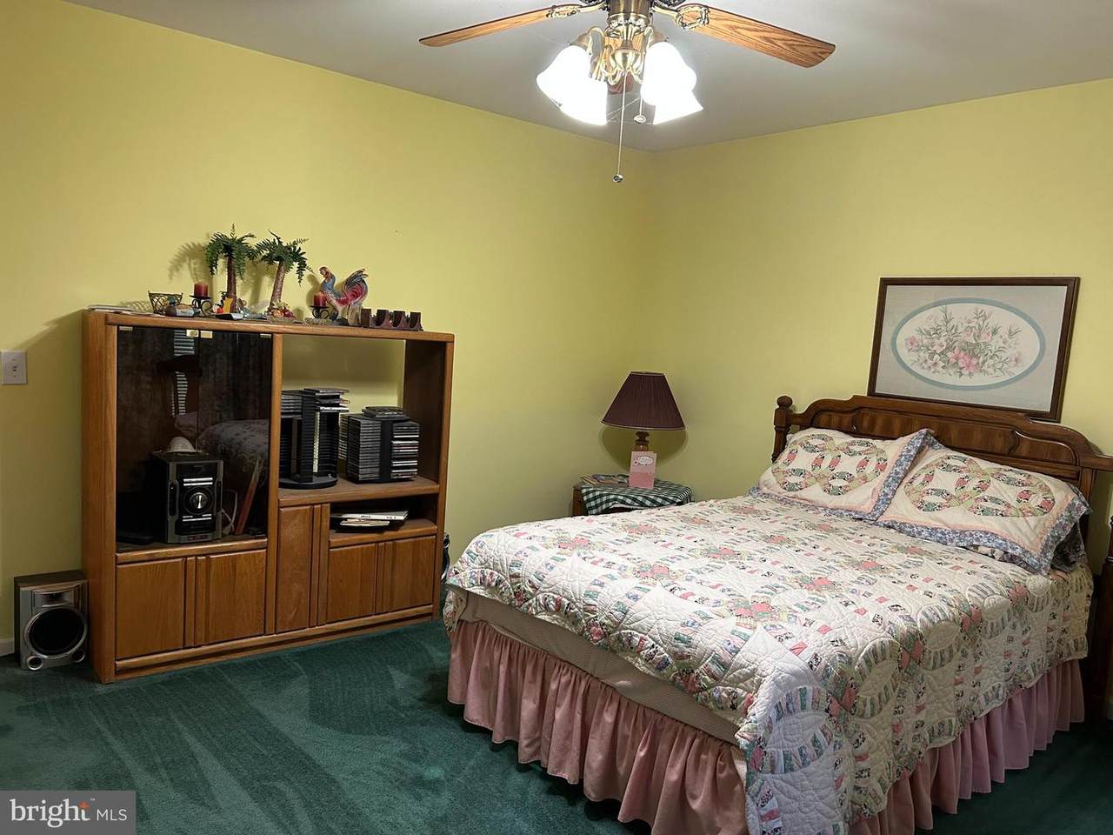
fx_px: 836
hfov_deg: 67.3
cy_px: 418
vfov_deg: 53.1
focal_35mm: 26
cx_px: 556
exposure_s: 1/60
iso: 200
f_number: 1.5
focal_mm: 5.7
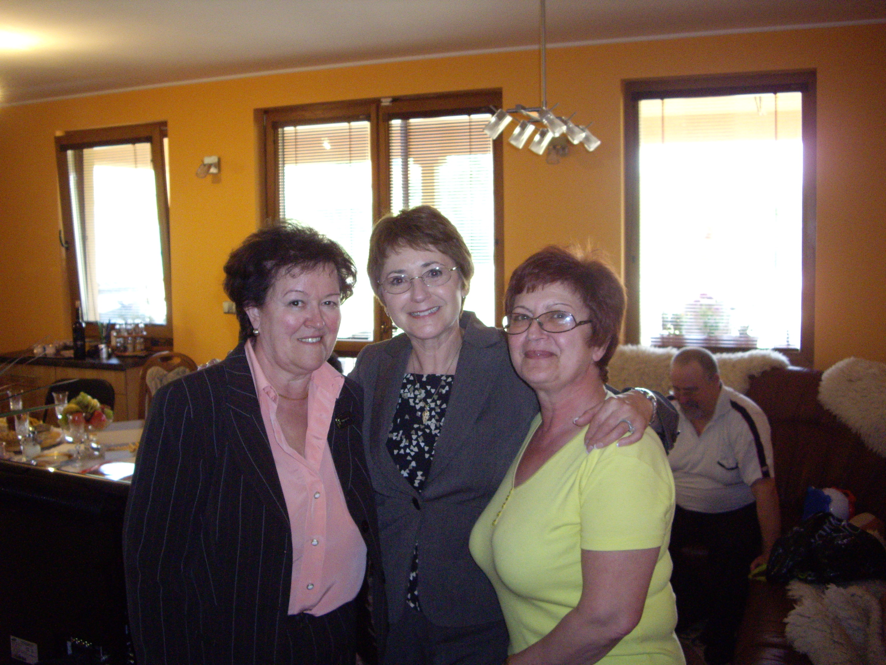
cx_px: 443
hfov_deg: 49.0
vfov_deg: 37.7
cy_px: 332
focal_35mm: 38
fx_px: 973
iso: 400
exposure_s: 1/40
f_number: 2.8
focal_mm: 7.9
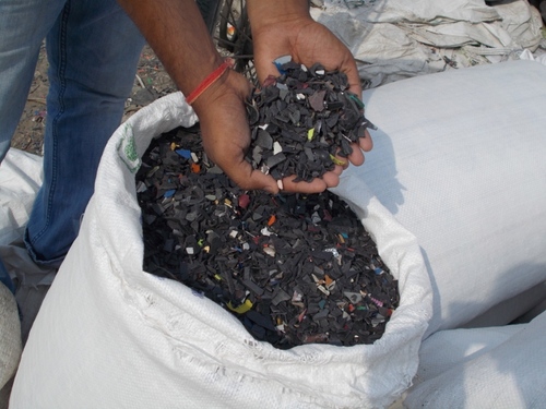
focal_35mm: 44
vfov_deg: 32.9
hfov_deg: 42.9
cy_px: 204
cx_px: 273
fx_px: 694
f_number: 10.6
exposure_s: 1/125
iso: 80
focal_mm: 7.9
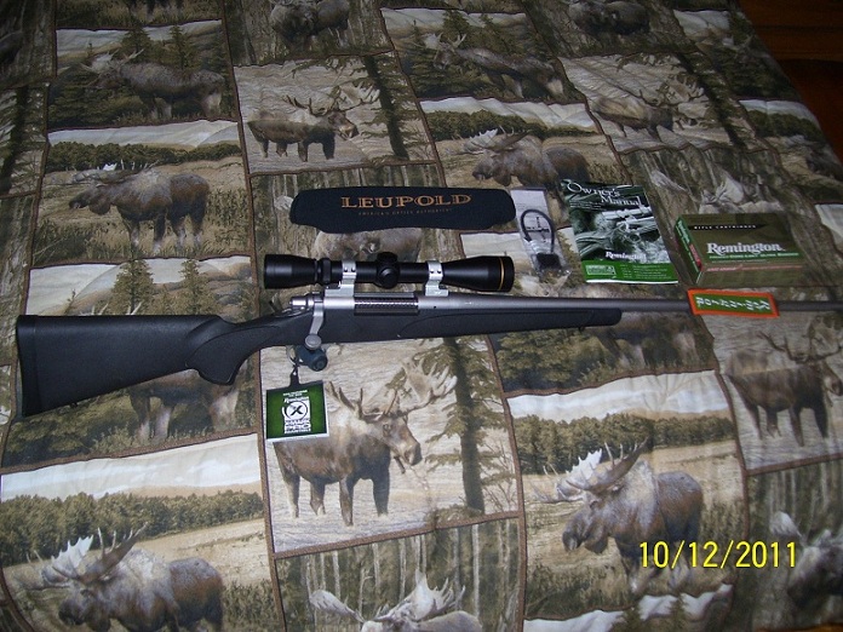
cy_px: 316
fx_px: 901
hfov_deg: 50.1
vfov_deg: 38.7
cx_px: 422
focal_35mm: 37
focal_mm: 6
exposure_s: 1/60
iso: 125
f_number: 2.7
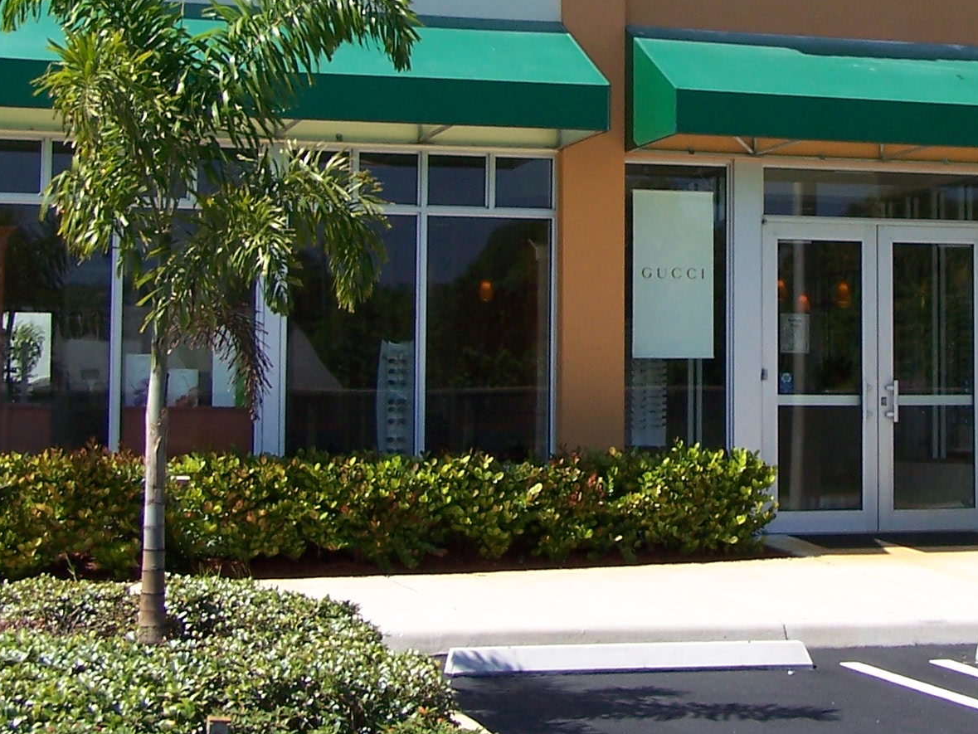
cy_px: 149
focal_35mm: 83
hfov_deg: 23.2
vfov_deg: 17.6
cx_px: 808
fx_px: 2346
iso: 80
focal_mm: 6.3
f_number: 4
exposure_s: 1/640
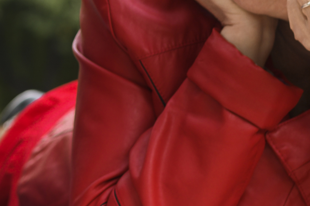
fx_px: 2255
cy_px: -124
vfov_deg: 5.2
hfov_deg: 7.6
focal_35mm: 262
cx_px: -249
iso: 100
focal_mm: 50
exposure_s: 1/100
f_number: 3.2
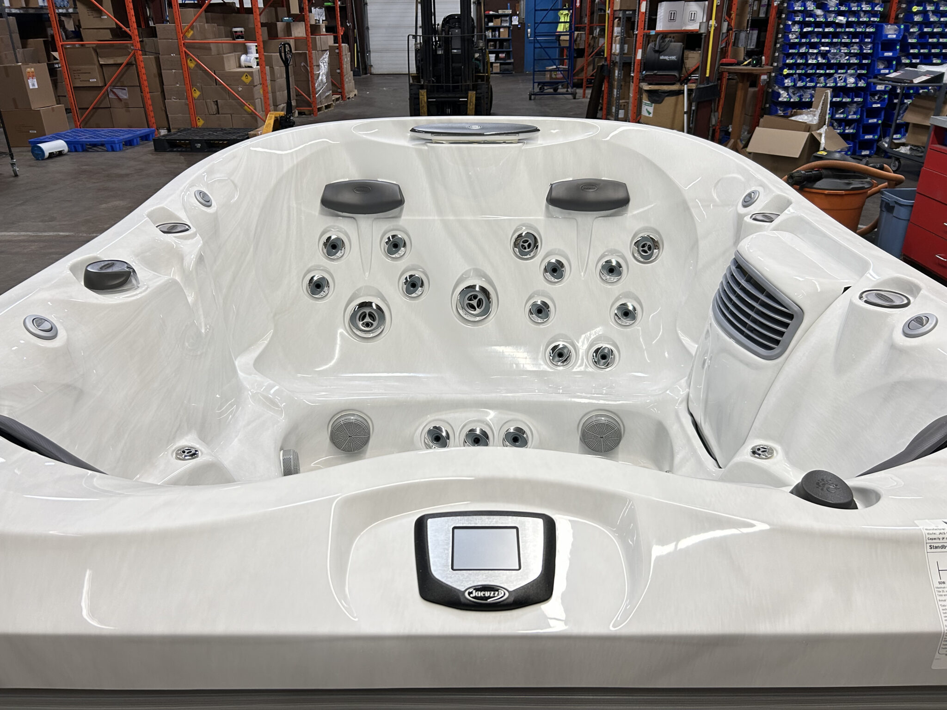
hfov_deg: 67.3
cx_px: 474
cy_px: 355
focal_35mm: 26
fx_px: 711
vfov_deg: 53.1
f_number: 1.5
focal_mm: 5.7
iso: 125
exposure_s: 1/60
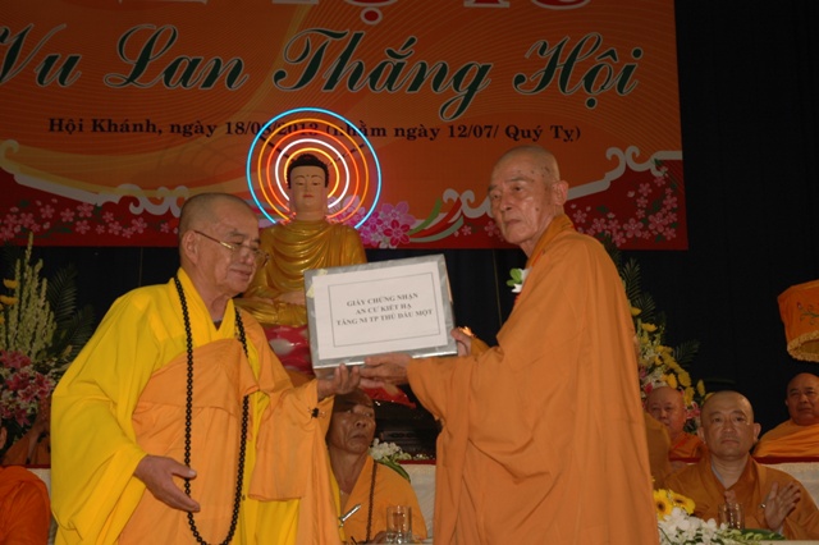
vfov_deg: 20.6
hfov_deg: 30.5
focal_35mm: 66
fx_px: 1501
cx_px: 410
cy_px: 272
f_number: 4.5
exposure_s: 1/60
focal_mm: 44
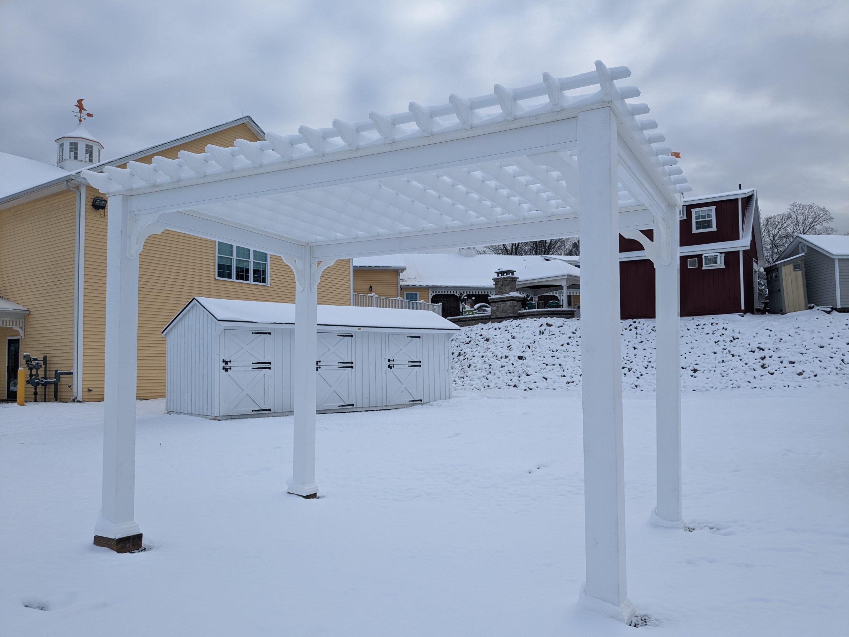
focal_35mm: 27
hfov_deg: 65.3
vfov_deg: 51.4
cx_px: 424
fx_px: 662
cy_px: 318
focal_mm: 4.38
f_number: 1.73
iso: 55
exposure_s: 1/1560
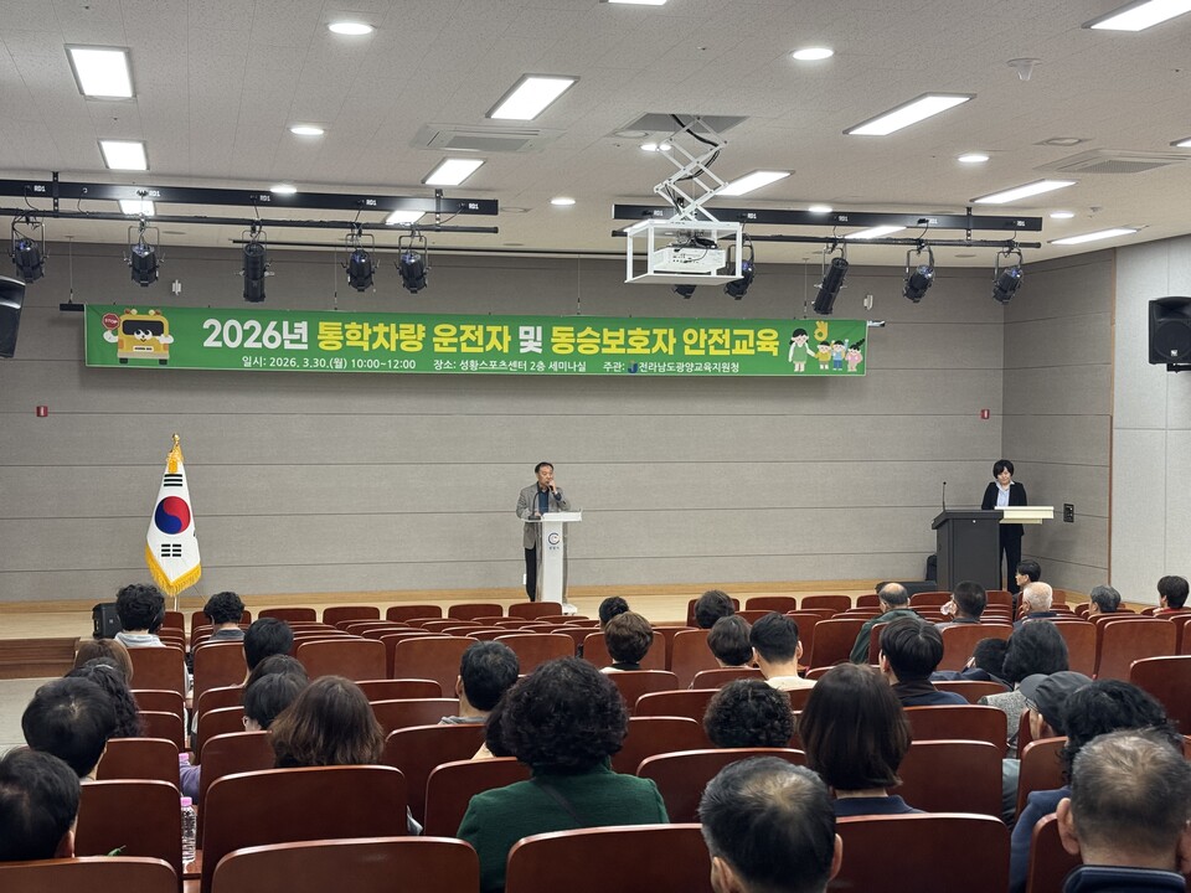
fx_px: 1651
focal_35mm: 48
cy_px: 446
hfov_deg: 39.7
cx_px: 596
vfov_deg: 30.3
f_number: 1.78
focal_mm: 6.76
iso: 100
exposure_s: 1/60
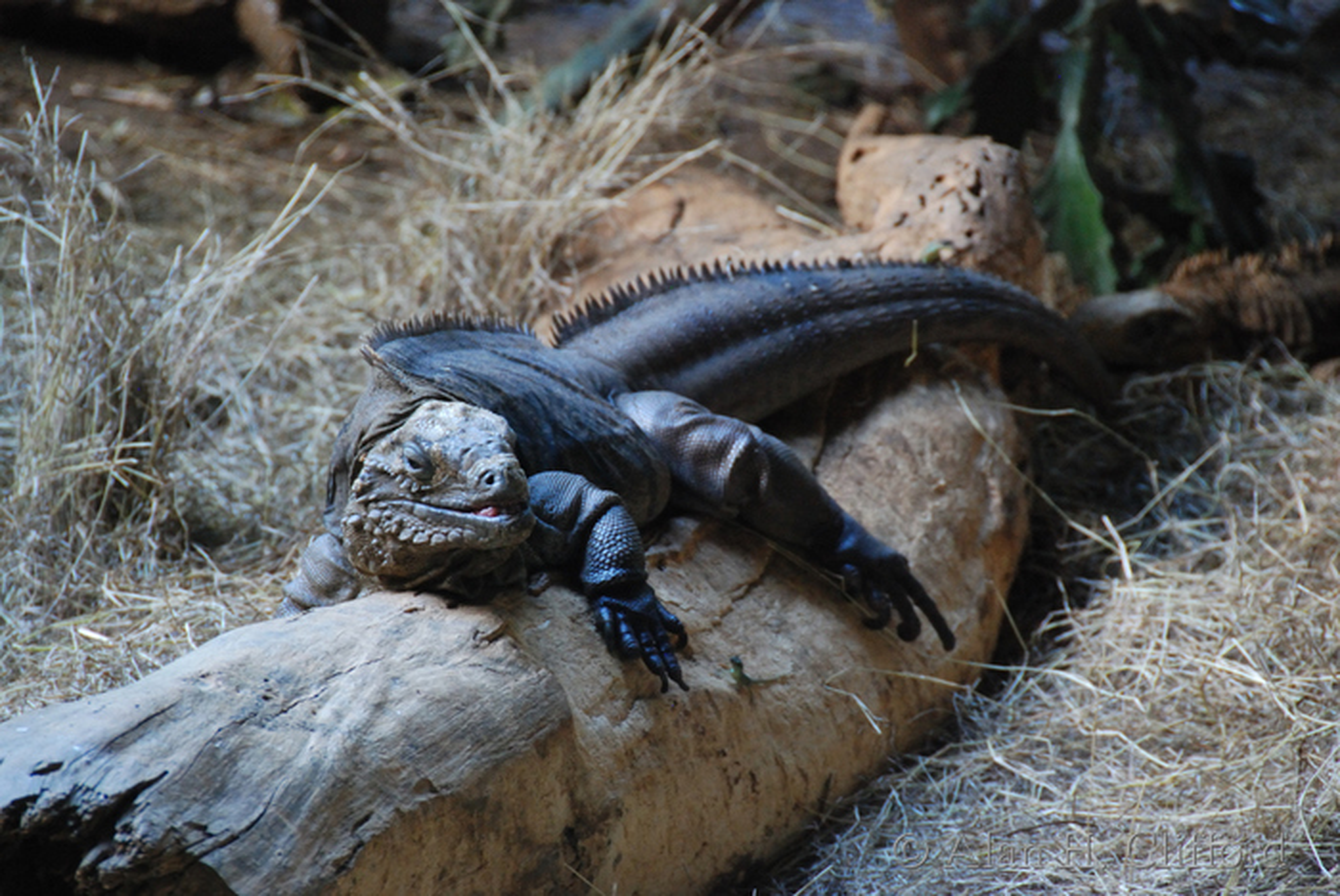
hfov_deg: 6.9
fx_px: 11176
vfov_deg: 4.6
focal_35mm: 300
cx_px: 670
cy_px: 448
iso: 1250
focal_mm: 200
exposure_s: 1/30
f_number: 5.6
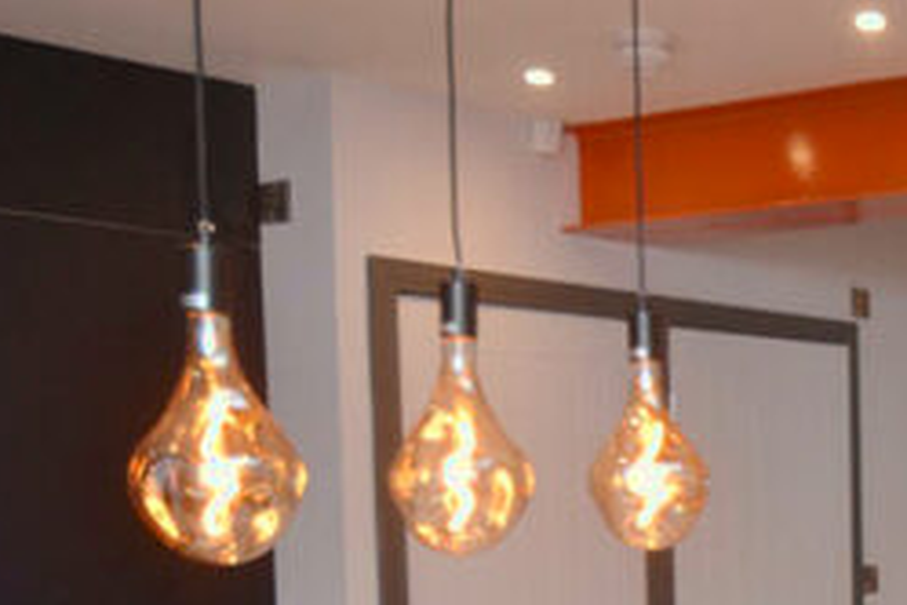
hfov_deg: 29.0
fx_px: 1486
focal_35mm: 59
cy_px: 585
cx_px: 1111
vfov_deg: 22.2
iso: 400
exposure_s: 1/160
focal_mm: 14
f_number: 4
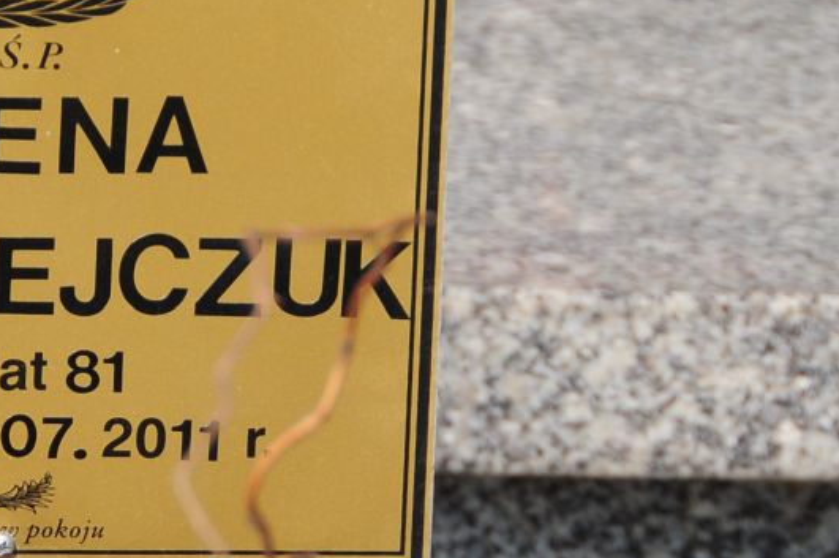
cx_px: 32
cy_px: 308
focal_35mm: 678
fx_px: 15786
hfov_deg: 3.0
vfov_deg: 2.0
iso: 200
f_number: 7.1
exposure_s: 1/800
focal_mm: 112
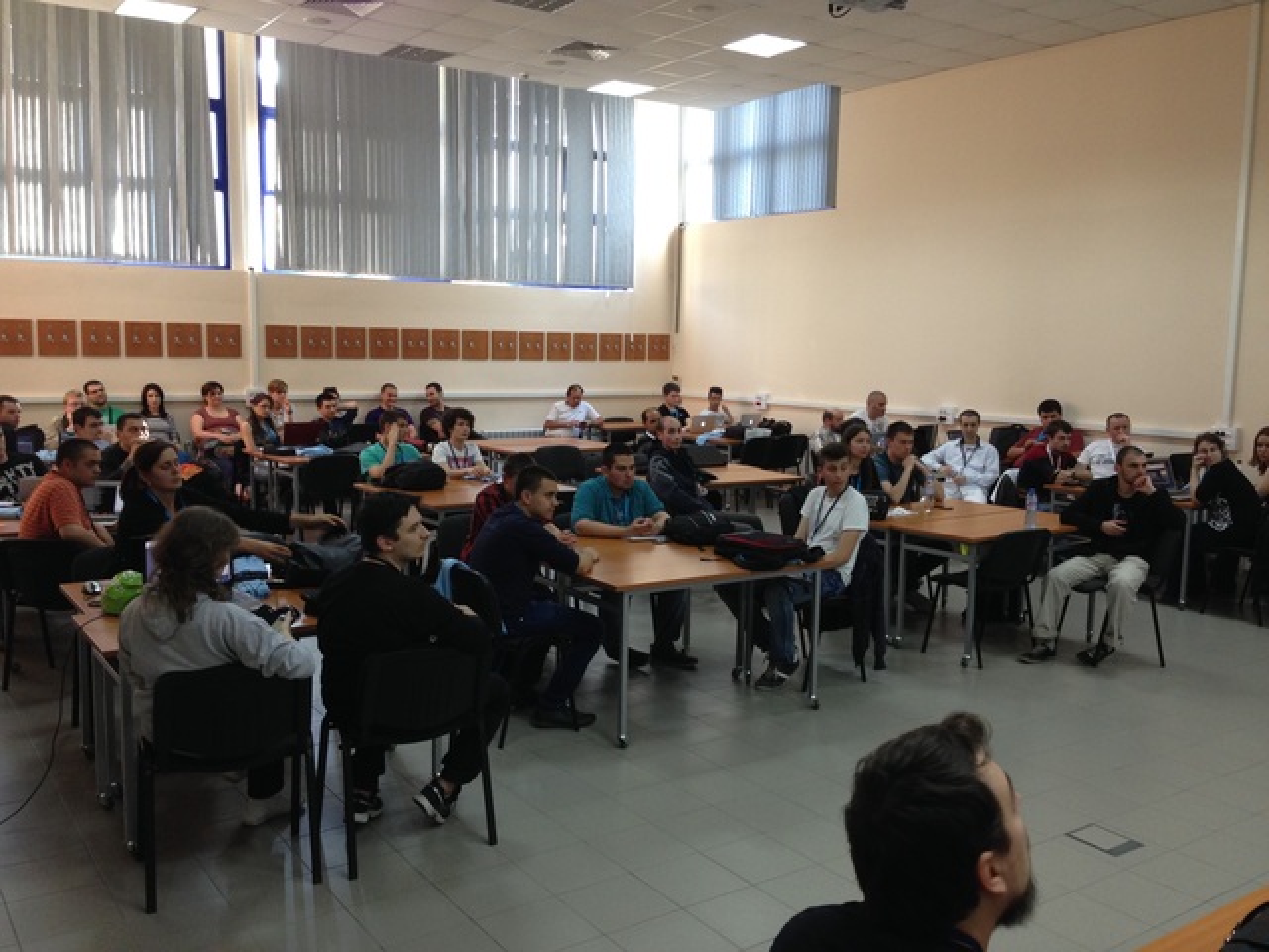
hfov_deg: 55.4
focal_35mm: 33
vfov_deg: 42.9
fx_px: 1210
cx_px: 634
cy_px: 476
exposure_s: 1/20
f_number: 2.4
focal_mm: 4.12
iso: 100
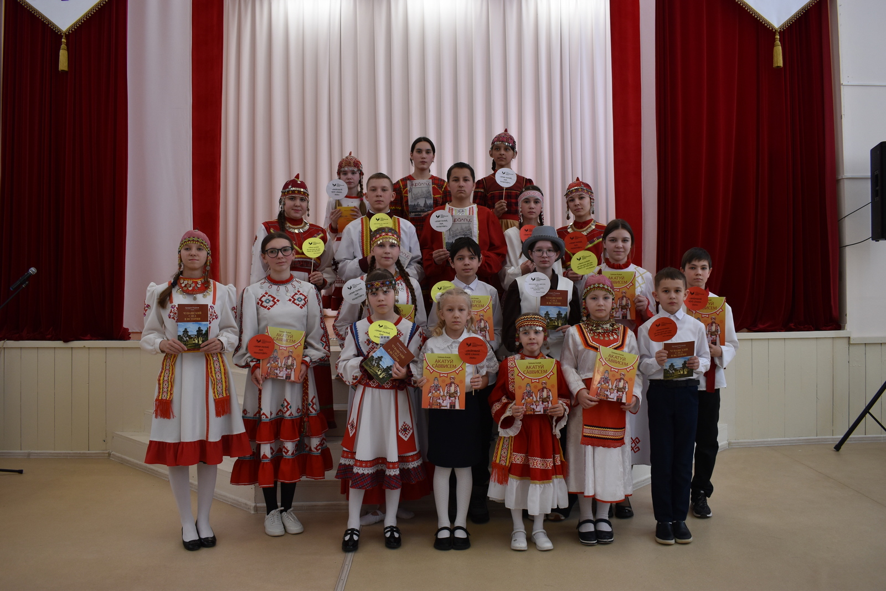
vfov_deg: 43.6
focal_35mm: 30
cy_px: 296
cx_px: 443
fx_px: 738
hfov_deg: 61.9
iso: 400
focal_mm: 20
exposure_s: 1/125
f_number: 5
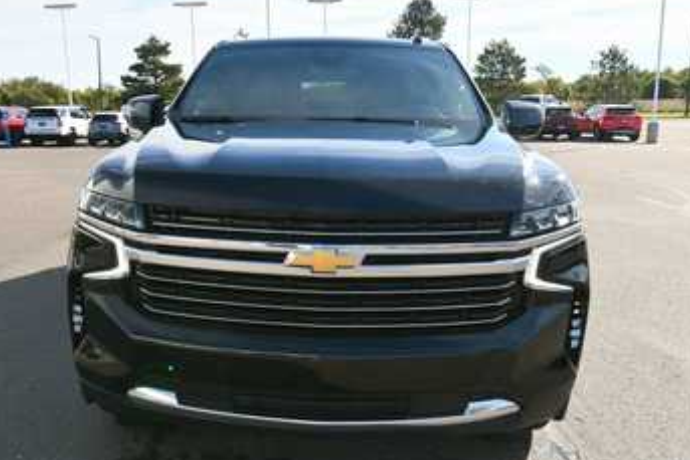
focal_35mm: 35
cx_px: 298
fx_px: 671
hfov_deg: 54.2
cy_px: 244
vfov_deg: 37.9
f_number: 8
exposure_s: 1/250
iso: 140
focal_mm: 20
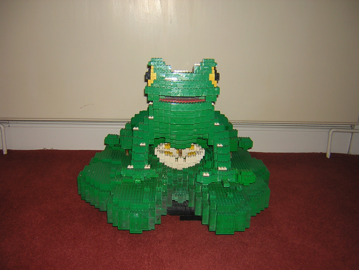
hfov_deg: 51.4
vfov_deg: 39.7
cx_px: 180
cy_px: 135
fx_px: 373
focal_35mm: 36
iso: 100
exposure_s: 1/60.1
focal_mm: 4.7
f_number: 2.6
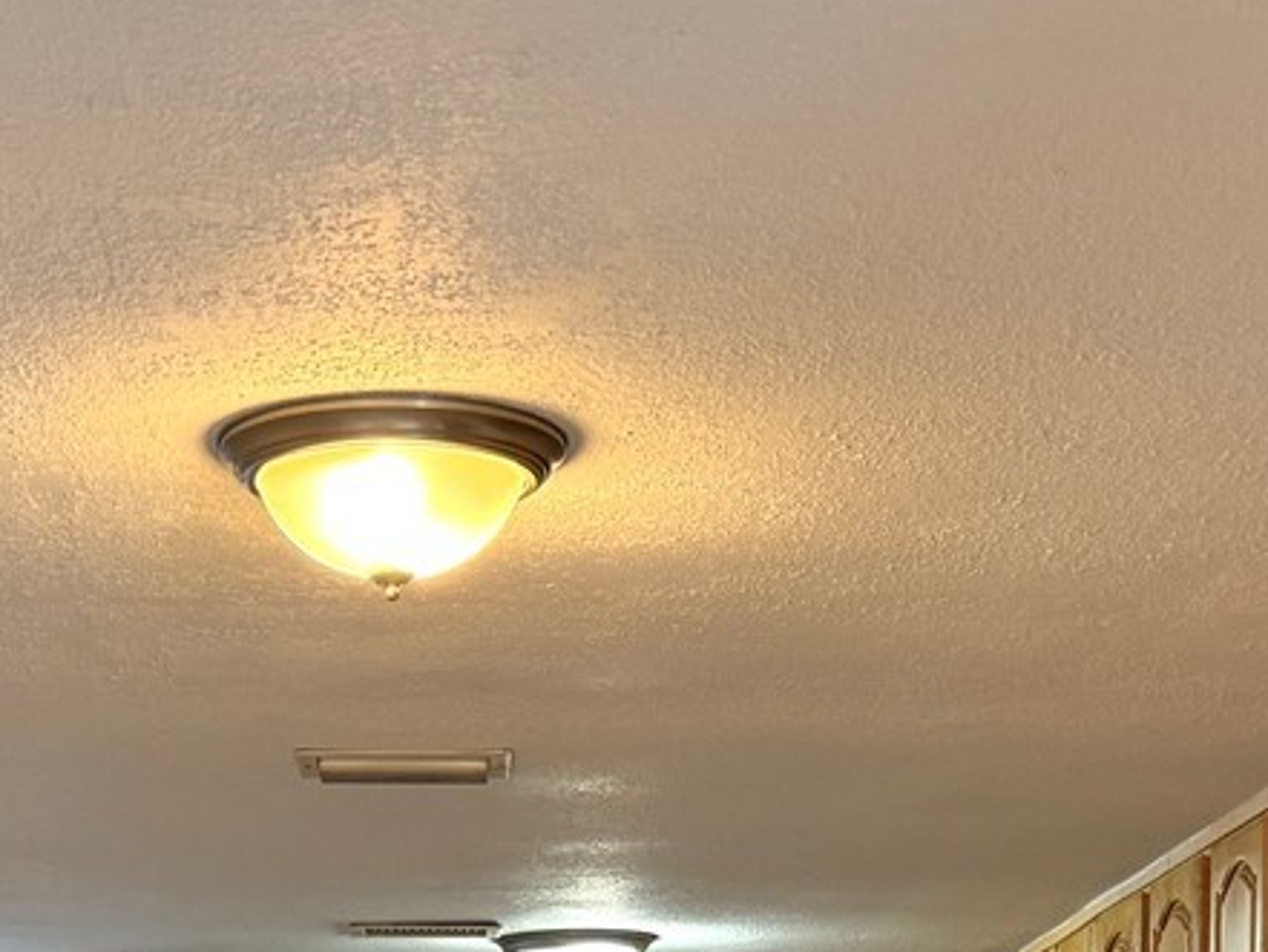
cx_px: 359
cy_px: 1432
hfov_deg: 22.3
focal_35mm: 87
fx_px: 3188
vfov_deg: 15.6
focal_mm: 6.76
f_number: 1.78
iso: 250
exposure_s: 1/120
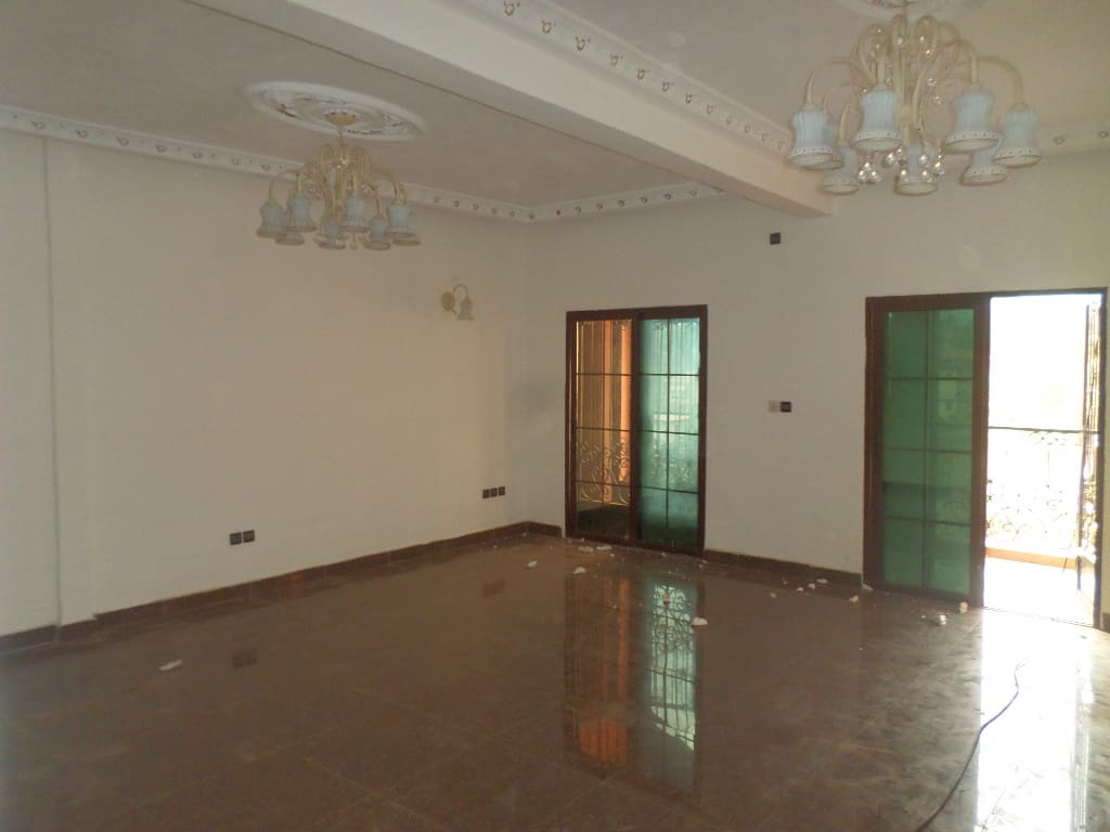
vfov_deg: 54.9
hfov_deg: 69.4
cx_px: 555
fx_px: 802
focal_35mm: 25
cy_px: 416
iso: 240
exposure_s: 1/30
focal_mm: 4.5
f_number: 2.5
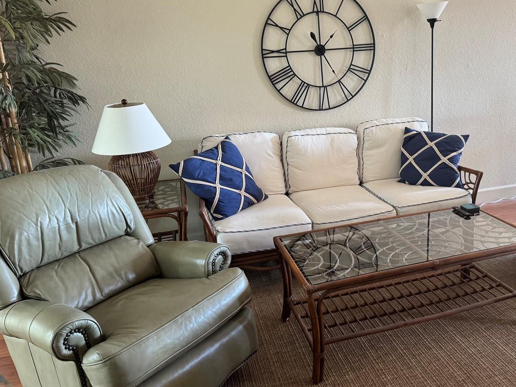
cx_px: 337
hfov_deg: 55.8
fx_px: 477
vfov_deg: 44.1
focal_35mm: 32
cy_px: 182
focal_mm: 6.76
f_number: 1.78
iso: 200
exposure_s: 1/60
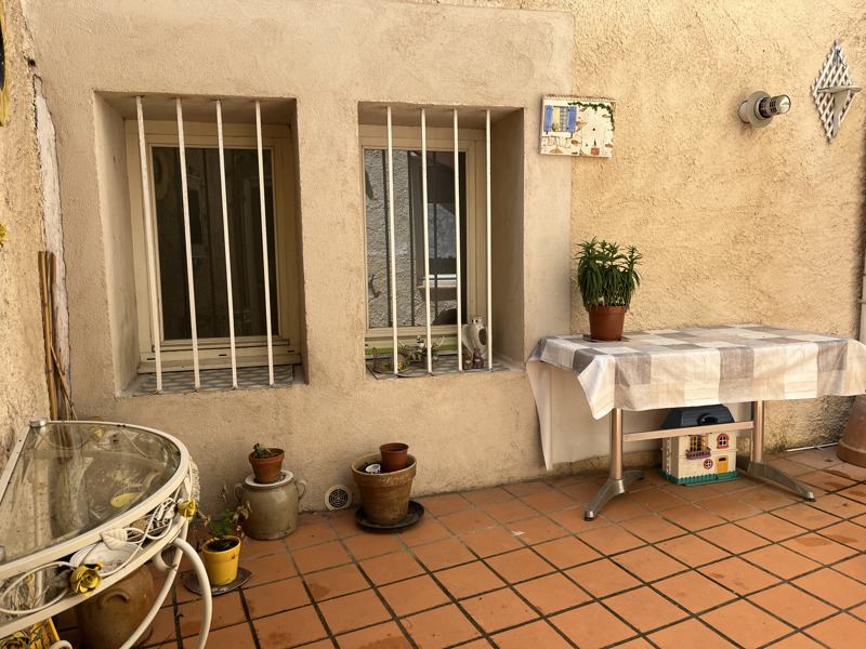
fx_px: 650
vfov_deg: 53.1
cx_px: 433
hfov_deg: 67.3
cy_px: 324
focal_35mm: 26
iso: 50
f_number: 1.6
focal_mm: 5.1
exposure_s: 1/983
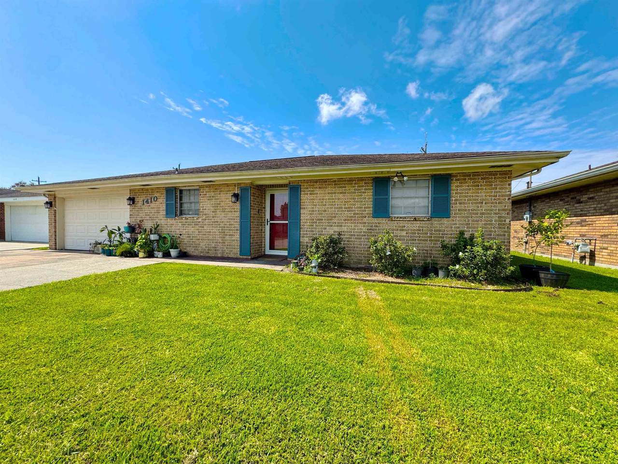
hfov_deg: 102.1
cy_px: 232
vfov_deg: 85.7
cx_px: 309
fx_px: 250
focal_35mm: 14
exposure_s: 1/1256
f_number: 2.2
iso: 50
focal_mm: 2.22
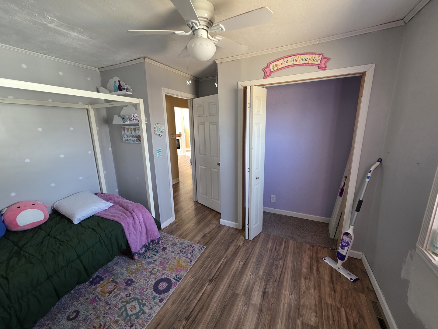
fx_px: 164
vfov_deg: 89.9
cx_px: 219
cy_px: 164
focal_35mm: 13
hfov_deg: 106.2
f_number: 1.9
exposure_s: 1/60
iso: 250
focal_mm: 2.2
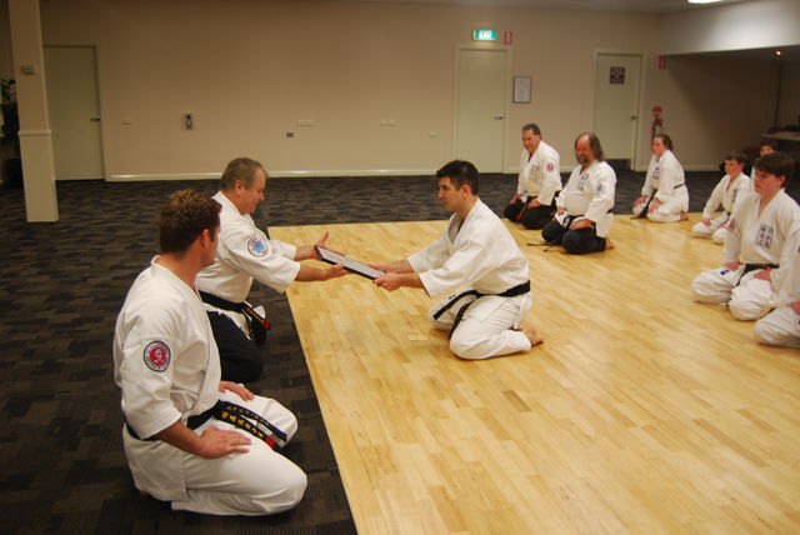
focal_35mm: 33
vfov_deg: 40.0
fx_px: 734
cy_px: 268
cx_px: 400
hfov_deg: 57.2
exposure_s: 1/30
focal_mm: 22
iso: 250
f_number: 3.8
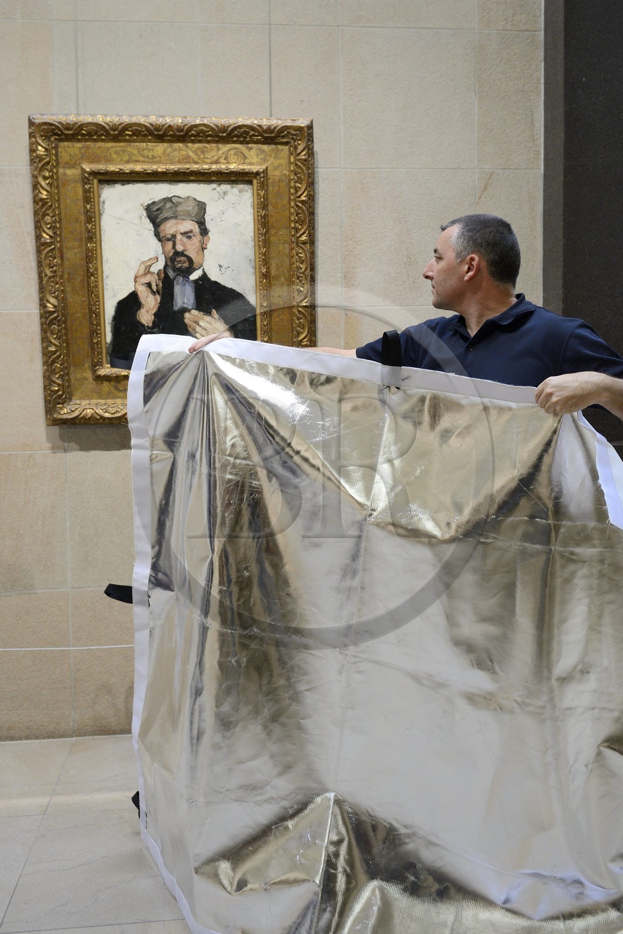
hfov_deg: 49.6
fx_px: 675
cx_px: 312
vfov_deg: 69.4
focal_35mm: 26
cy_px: 467
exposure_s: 1/40
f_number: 4.5
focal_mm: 26
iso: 1600
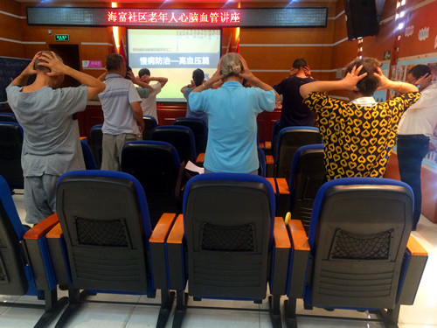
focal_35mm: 29
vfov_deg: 48.2
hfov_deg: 61.7
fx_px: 366
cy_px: 164
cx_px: 218
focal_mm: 4.15
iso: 250
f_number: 2.2
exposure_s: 1/33
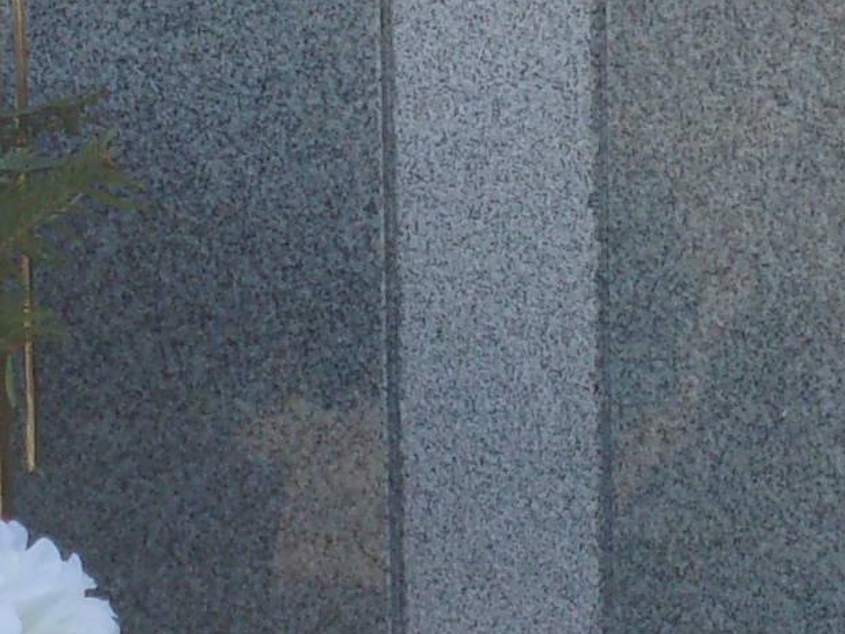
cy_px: 220
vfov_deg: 5.6
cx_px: 1012
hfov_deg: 7.4
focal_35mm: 267
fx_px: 6519
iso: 80
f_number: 5.2
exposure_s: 1/110
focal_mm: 11.5
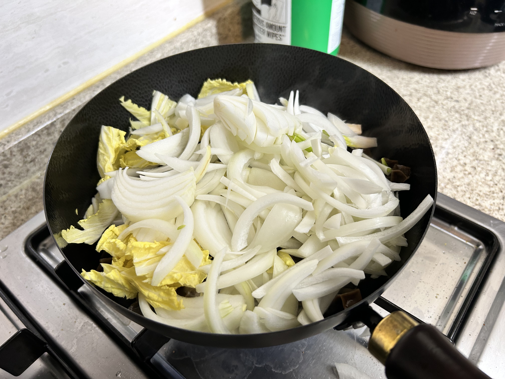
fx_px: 379
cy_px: 190
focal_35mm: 26
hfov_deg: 67.3
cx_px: 252
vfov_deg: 53.1
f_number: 1.5
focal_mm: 5.7
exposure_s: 1/60
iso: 160
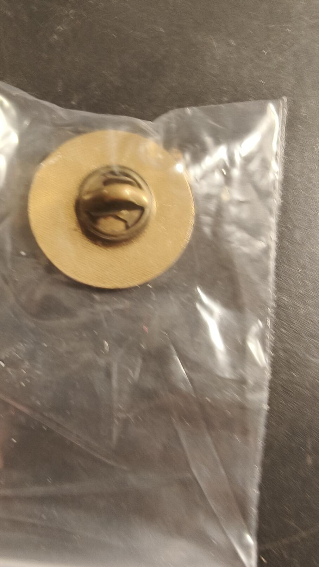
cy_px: 275
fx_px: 421
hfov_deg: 40.6
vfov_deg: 67.9
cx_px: 91
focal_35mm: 28
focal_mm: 2.32
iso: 320
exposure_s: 1/33.3
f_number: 2
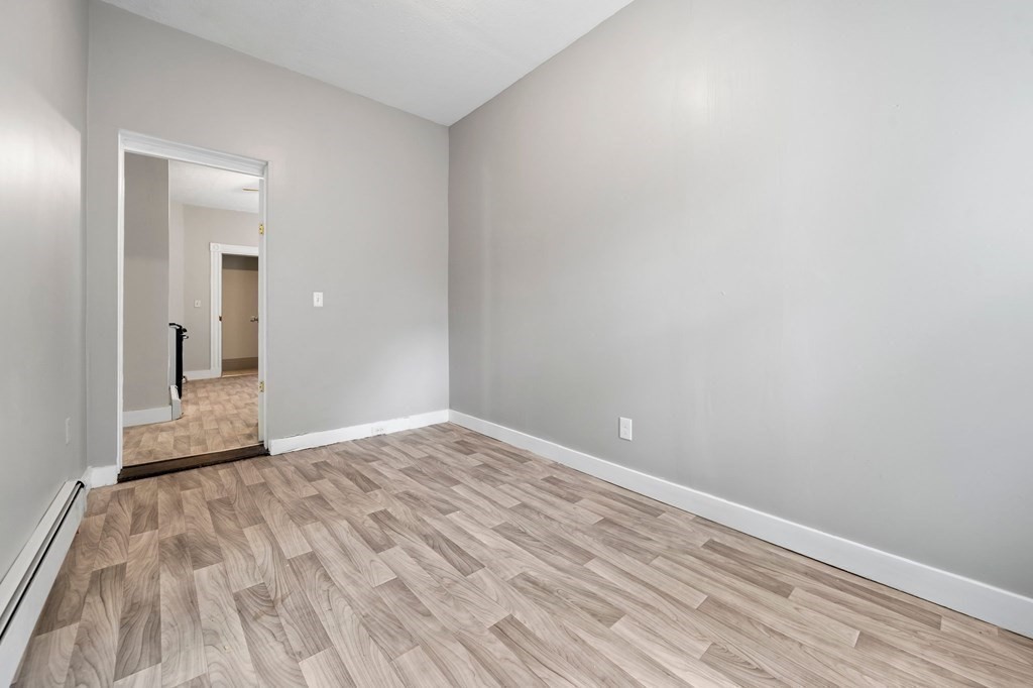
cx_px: 516
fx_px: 373
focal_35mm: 13
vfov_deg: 85.4
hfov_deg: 108.3
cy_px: 344
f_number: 7.1
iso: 100
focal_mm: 13
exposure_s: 1/3
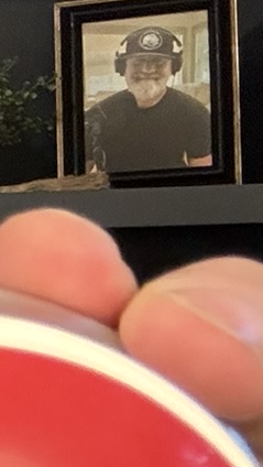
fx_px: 1498
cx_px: -783
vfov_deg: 17.6
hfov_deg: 7.3
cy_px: 351
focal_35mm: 121
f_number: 1.9
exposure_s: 1/30
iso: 400
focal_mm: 2.69
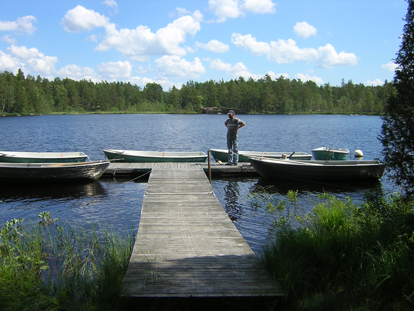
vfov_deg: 39.7
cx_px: 207
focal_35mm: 36
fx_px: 431
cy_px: 156
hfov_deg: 51.4
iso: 100
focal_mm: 4.7
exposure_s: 1/307
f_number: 5.2
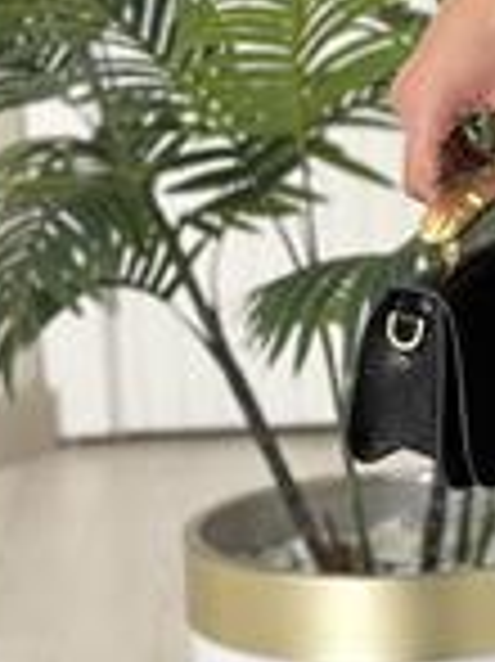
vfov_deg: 11.3
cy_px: 498
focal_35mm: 174
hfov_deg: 8.3
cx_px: 832
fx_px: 3322
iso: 80
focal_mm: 6.86
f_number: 1.78
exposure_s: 1/222
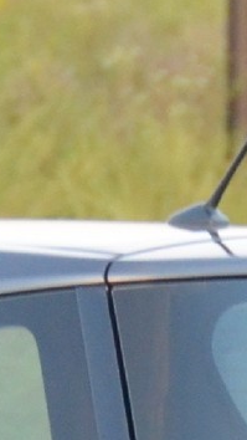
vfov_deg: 1.9
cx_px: -264
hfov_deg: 1.0
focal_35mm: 1164
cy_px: 666
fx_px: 13556
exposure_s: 1/60
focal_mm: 105
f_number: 5.3
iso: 1600
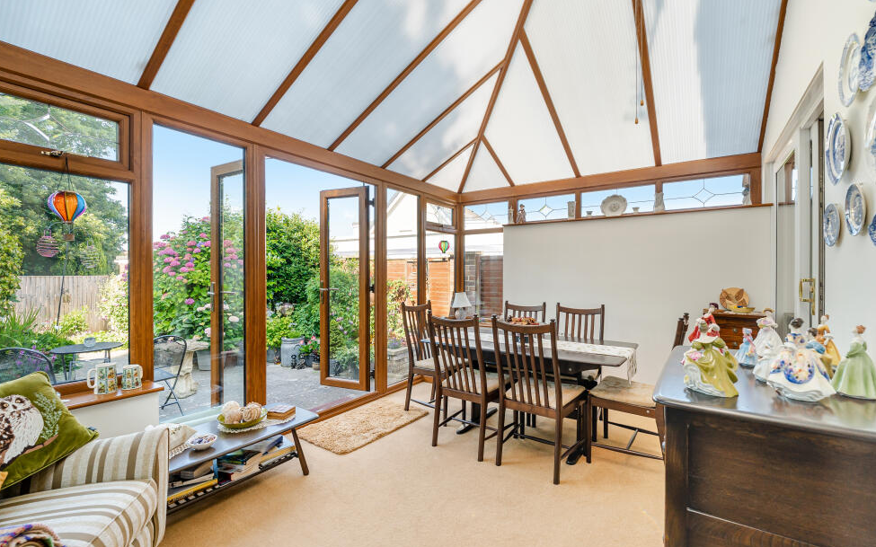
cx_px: 447
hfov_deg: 101.5
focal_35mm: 15
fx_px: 358
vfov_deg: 74.7
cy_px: 292
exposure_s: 1/500
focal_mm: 14
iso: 320
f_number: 6.3
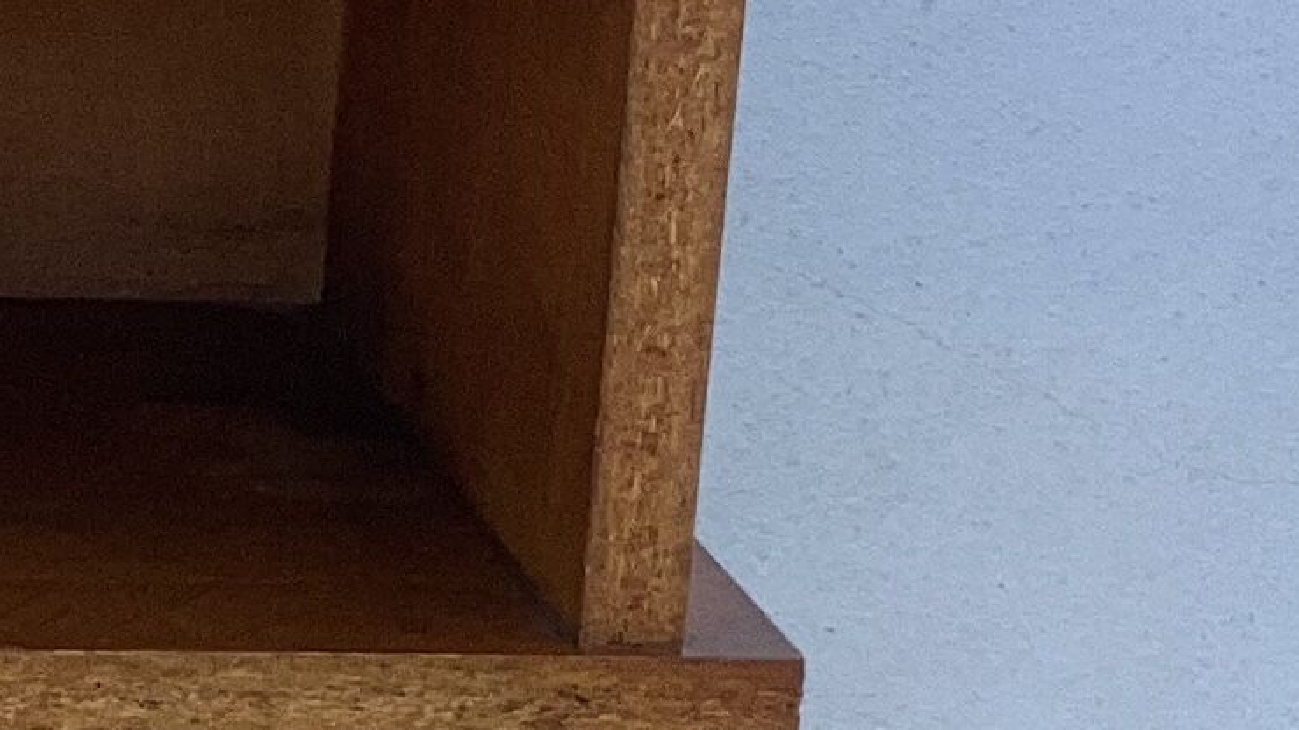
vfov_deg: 8.1
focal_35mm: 149
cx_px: -226
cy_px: 533
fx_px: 5131
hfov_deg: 14.0
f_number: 2.4
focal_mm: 3.3
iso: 25
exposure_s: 1/251
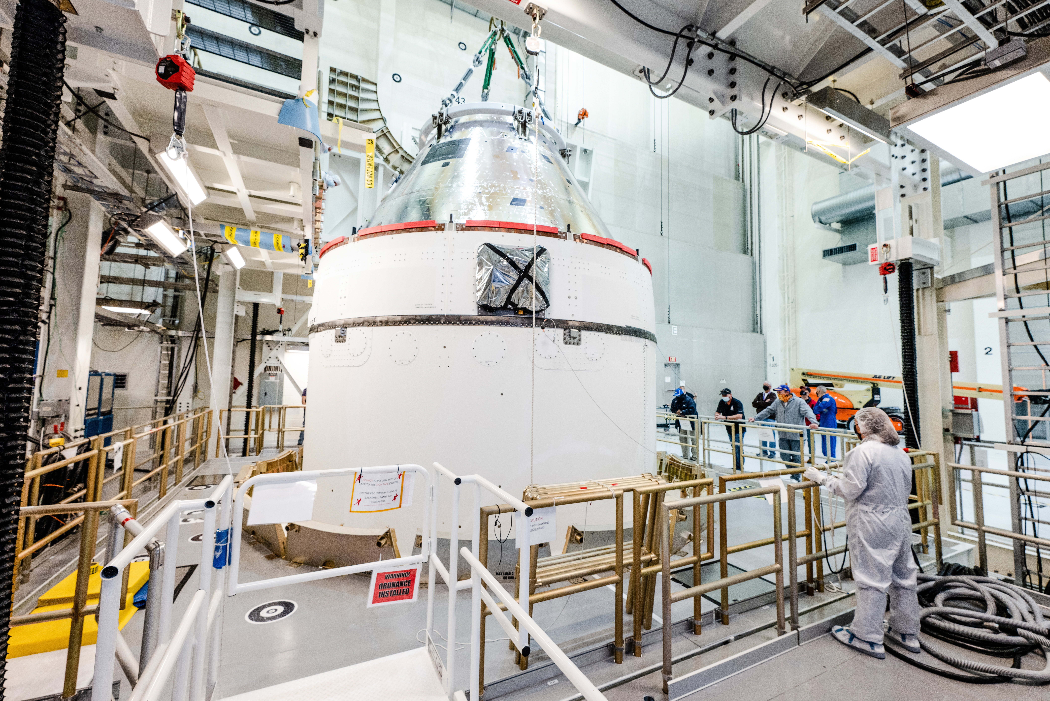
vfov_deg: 81.2
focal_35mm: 14
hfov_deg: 104.2
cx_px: 525
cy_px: 350
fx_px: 408
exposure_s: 1/50
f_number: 5
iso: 800
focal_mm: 14
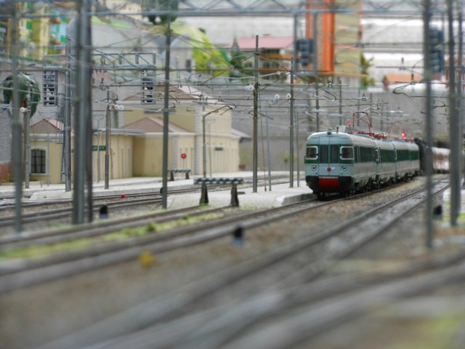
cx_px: 232
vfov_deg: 8.9
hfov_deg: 11.9
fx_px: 2230
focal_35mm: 166
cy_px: 174
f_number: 5.5
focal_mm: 29.8
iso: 400
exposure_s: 1/5
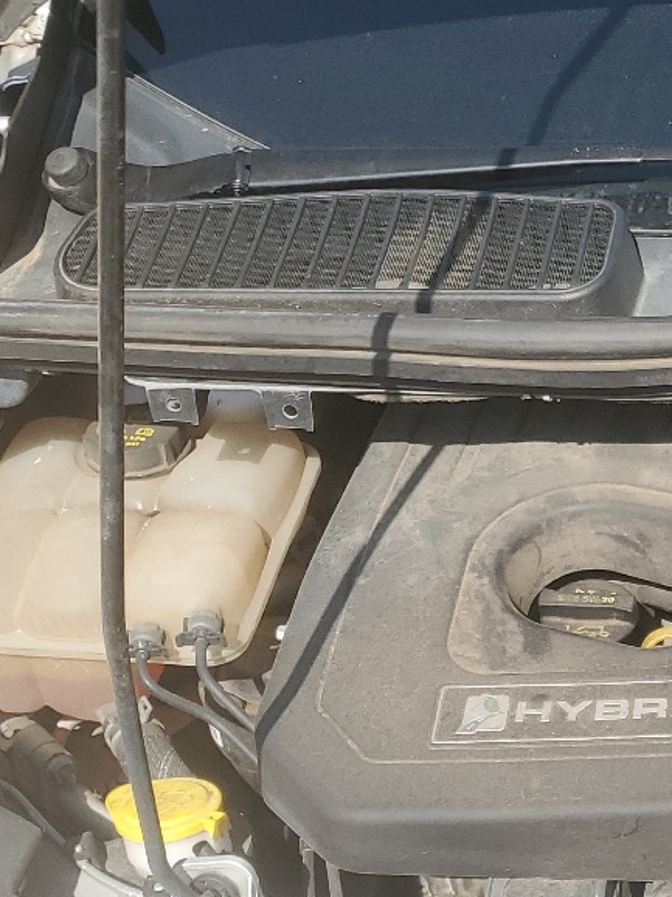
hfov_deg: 18.1
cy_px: 714
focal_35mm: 72
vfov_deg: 26.6
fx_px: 1865
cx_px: 1023
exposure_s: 1/1667
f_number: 1.5
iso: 50
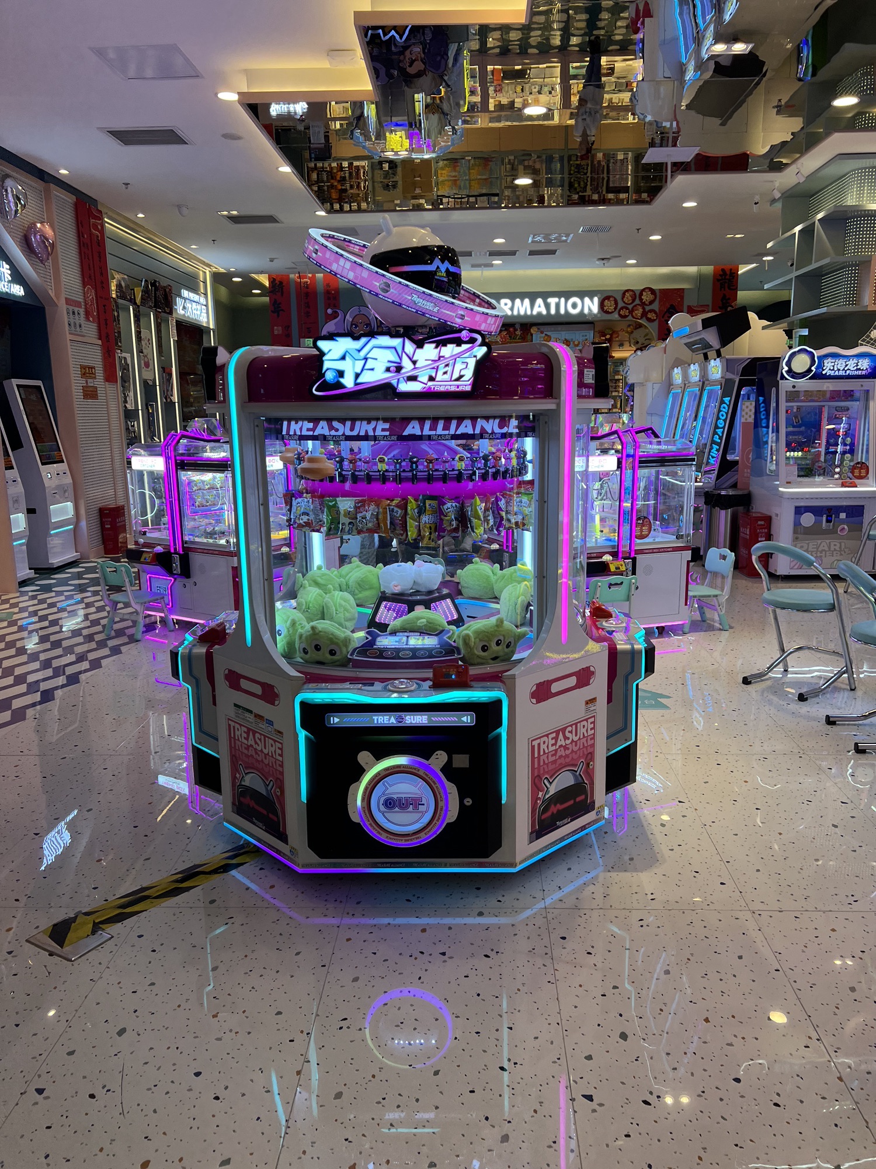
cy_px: 584
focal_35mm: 26
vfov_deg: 67.3
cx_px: 438
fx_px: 877
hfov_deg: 53.1
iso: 50
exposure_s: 1/186
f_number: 1.5
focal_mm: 5.7
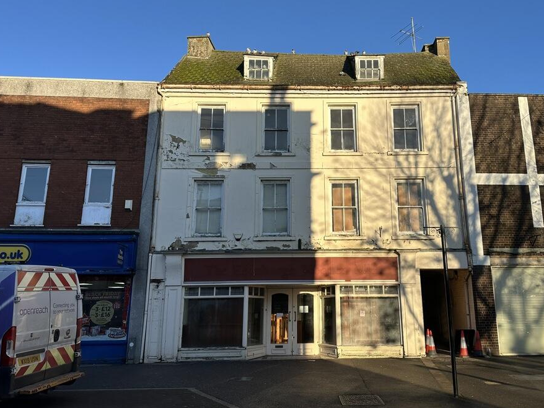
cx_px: 310
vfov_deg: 49.7
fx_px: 440
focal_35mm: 28
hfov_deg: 63.2
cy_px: 205
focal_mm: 6.86
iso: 80
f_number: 1.78
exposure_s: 1/2525
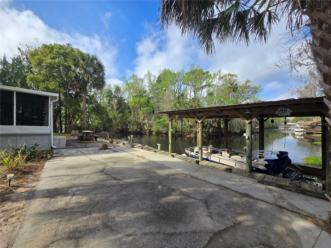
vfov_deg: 89.9
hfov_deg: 106.2
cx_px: 166
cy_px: 124
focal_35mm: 13
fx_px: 124
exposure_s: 1/1619
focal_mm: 2.2
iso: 50
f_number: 2.2
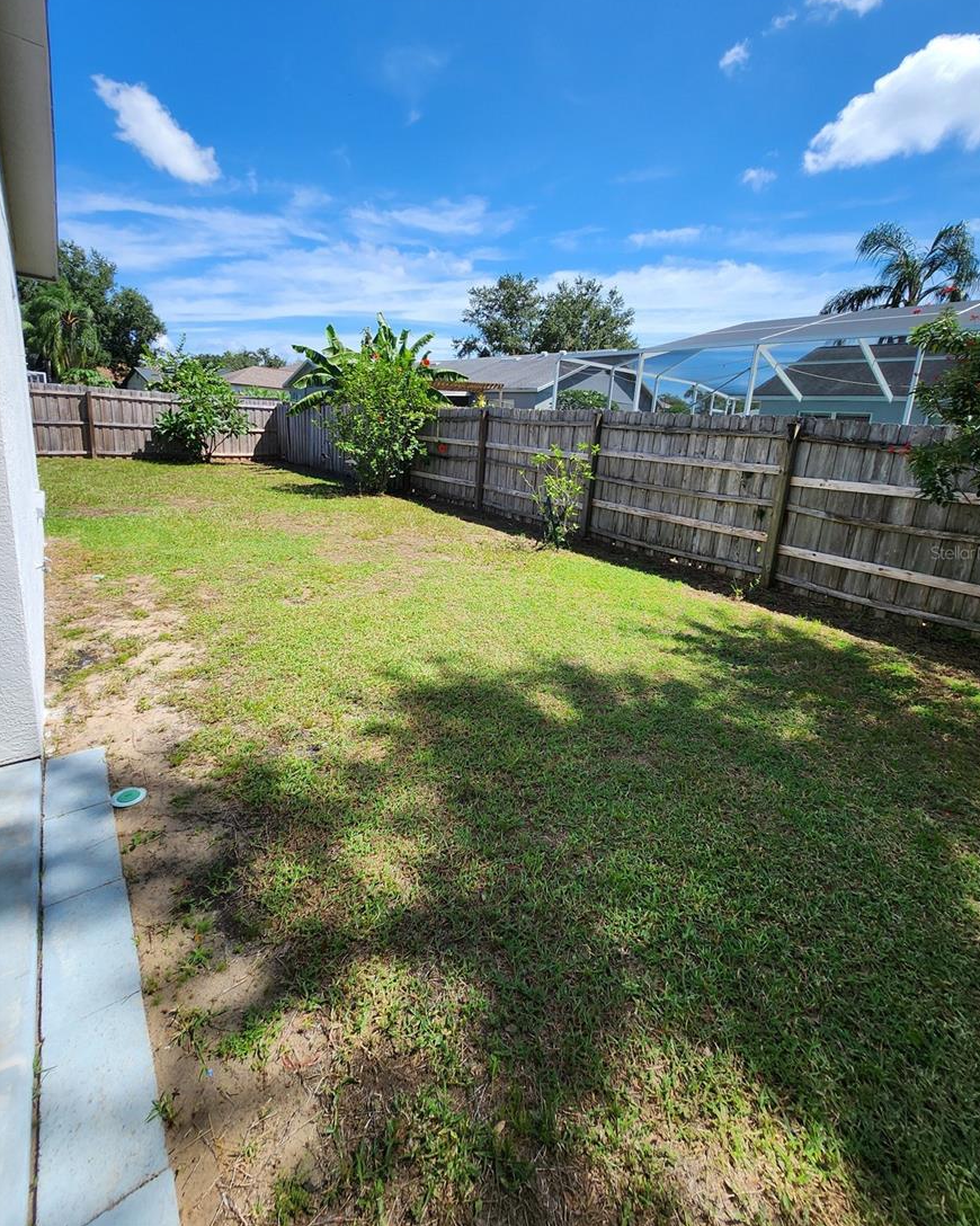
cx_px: 504
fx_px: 508
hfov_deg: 87.9
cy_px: 552
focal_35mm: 14
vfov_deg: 100.4
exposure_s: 1/827
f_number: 2.2
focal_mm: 1.74
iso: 32
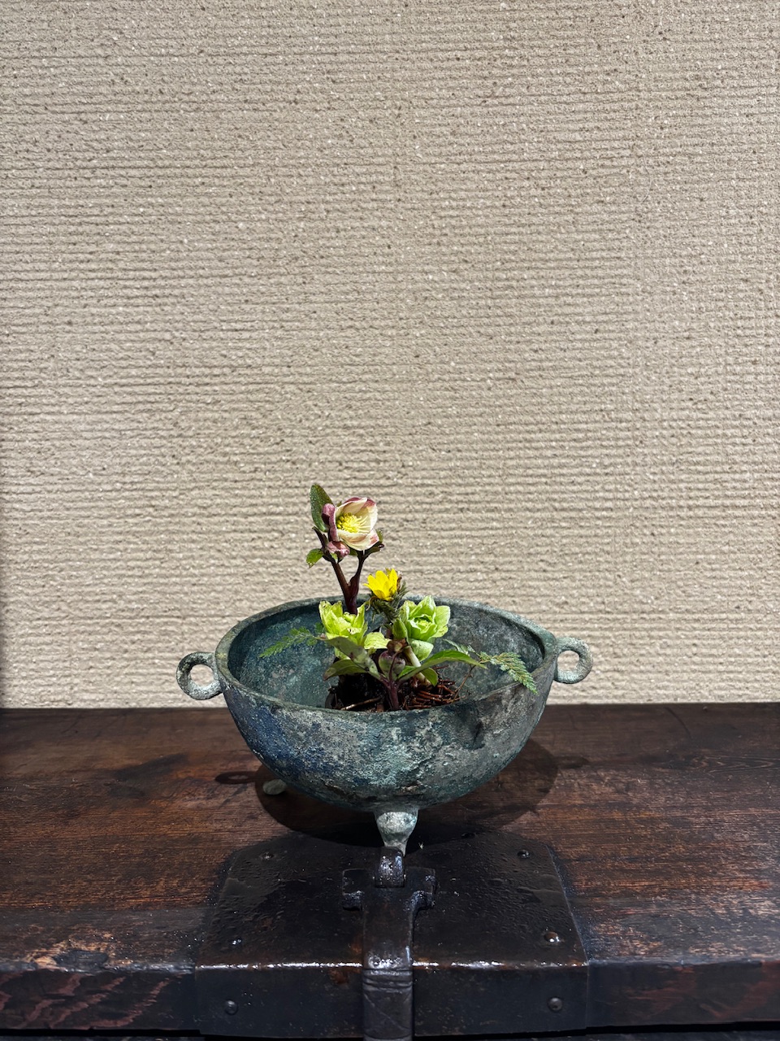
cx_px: 390
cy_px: 520
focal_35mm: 26
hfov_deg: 53.1
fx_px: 781
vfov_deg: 67.3
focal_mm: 5.96
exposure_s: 1/59
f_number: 1.6
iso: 320
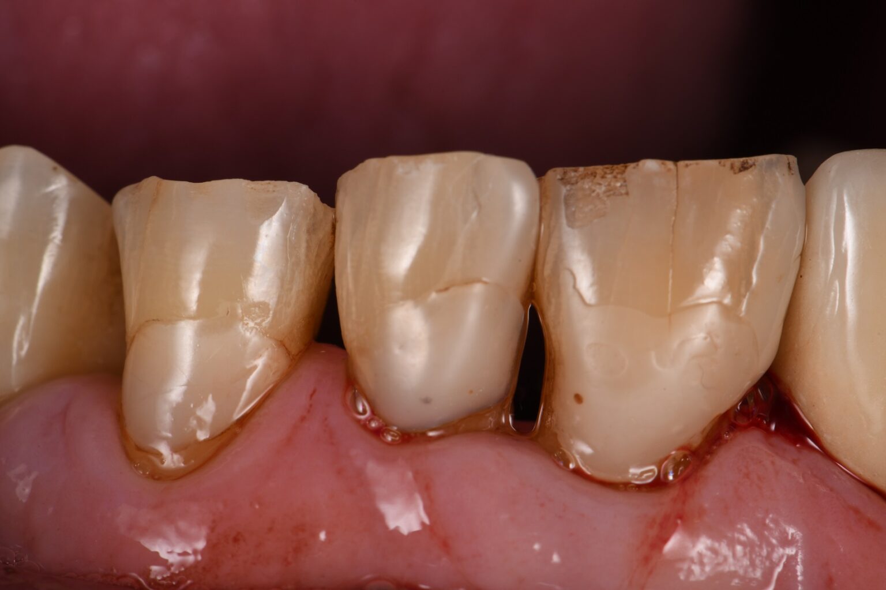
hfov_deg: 16.3
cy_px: 295
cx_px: 443
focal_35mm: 126
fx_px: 3100
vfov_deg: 10.9
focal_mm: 105
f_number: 32
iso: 200
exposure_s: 1/160
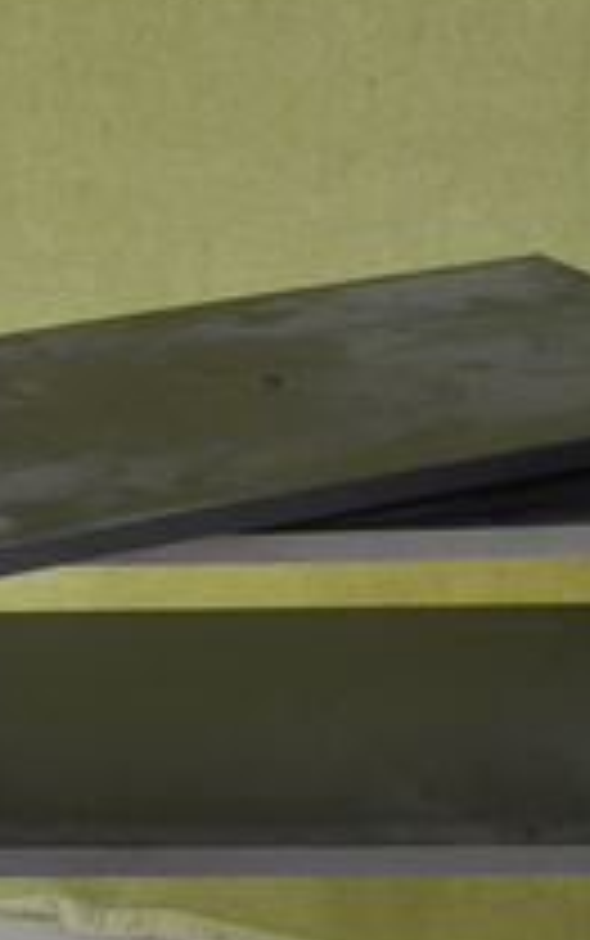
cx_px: 329
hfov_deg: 11.5
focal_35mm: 114
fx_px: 2927
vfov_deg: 18.0
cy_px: 830
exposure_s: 1/125
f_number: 5.6
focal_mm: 26
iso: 250
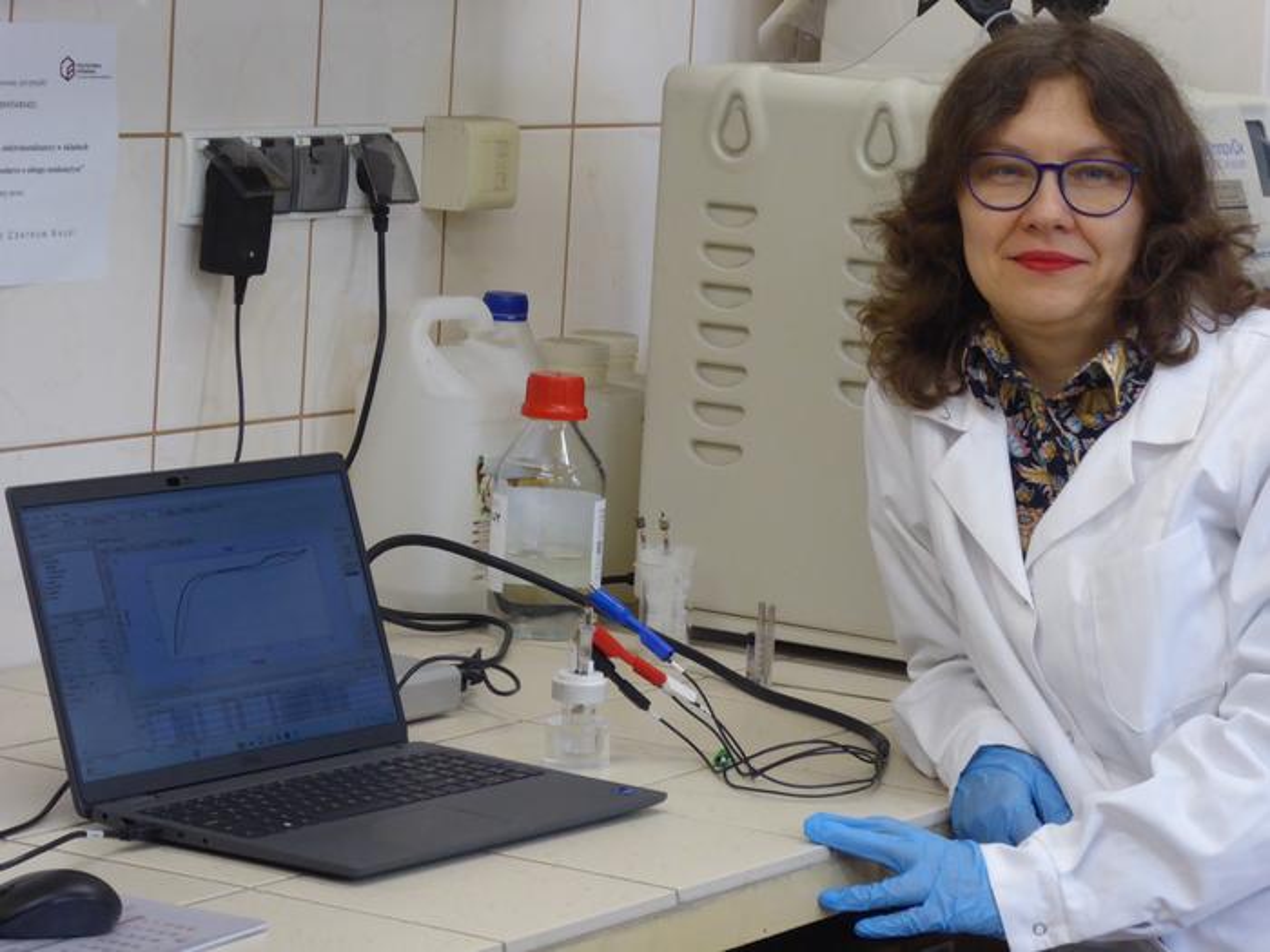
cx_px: 635
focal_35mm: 115
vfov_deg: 12.9
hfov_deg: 17.1
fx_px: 4219
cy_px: 476
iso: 400
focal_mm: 20.6
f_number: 5.1
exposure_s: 1/30
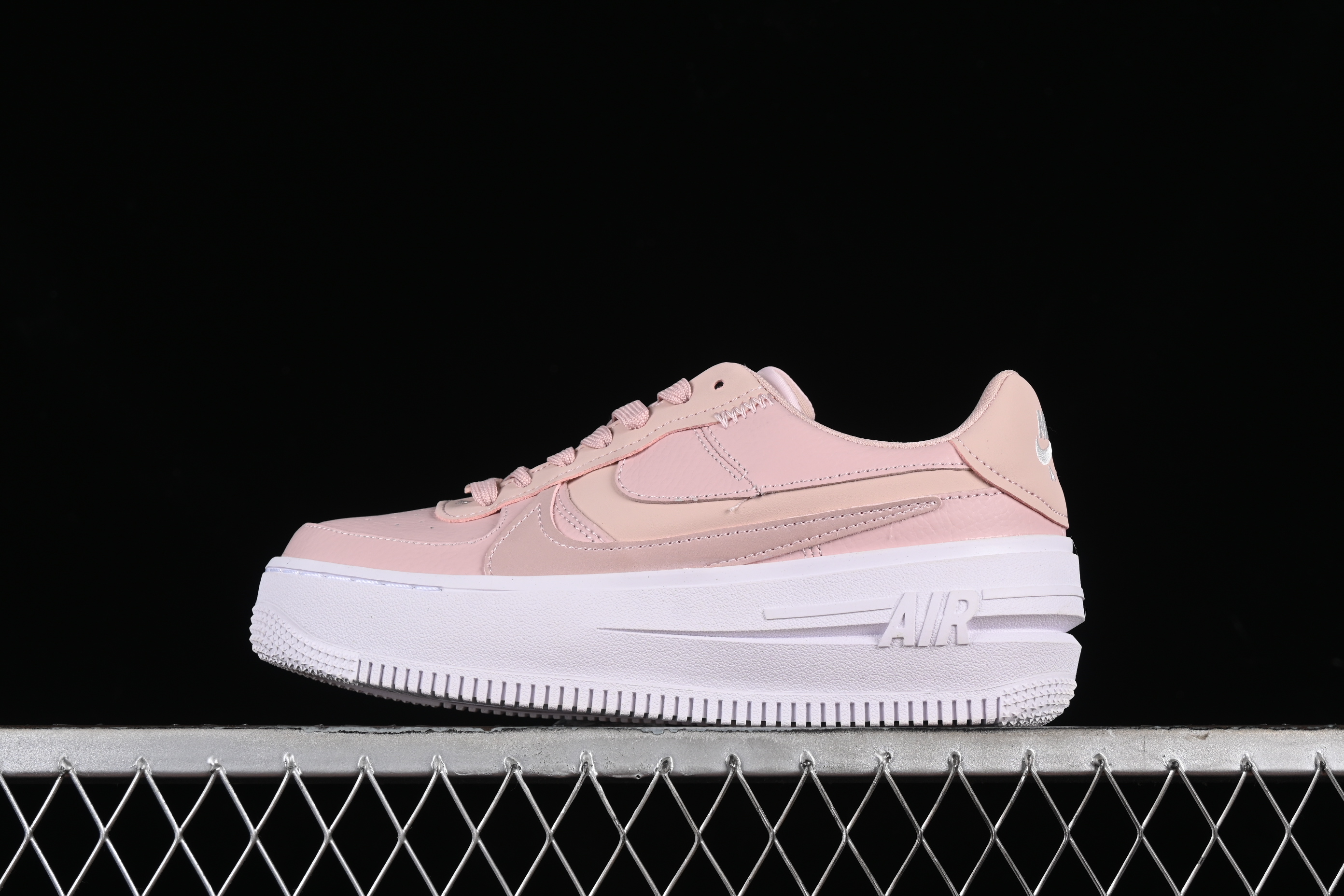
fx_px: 2800
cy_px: 448
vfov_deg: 18.2
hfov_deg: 27.0
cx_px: 672
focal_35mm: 75
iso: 160
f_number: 8
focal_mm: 50
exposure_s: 1/80
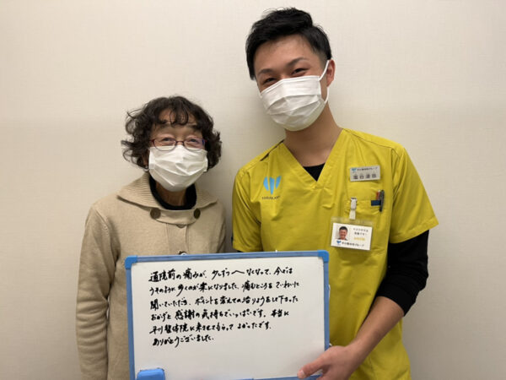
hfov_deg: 67.3
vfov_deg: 53.1
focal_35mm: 26
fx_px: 380
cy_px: 190
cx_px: 253
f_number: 1.6
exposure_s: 1/60
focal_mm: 5.1
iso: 80
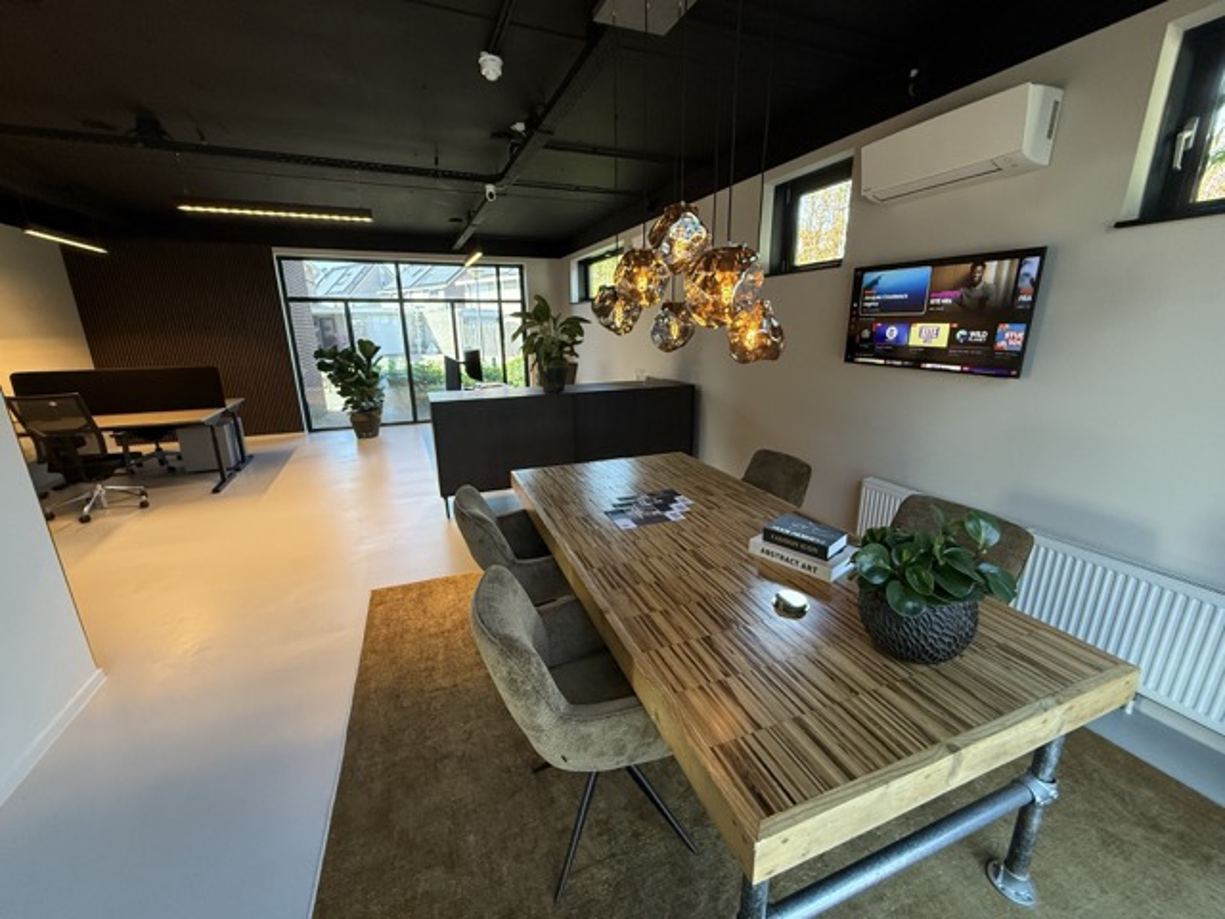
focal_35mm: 14
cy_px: 460
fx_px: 495
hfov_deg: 102.1
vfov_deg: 85.7
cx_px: 612
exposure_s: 1/100
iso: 250
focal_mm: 2.22
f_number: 2.2
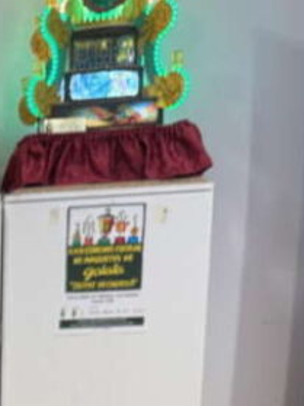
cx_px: -241
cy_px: 546
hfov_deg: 14.7
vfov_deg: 20.2
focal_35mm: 88
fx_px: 1031
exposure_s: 1/100
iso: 125
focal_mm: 6.76
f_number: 1.78
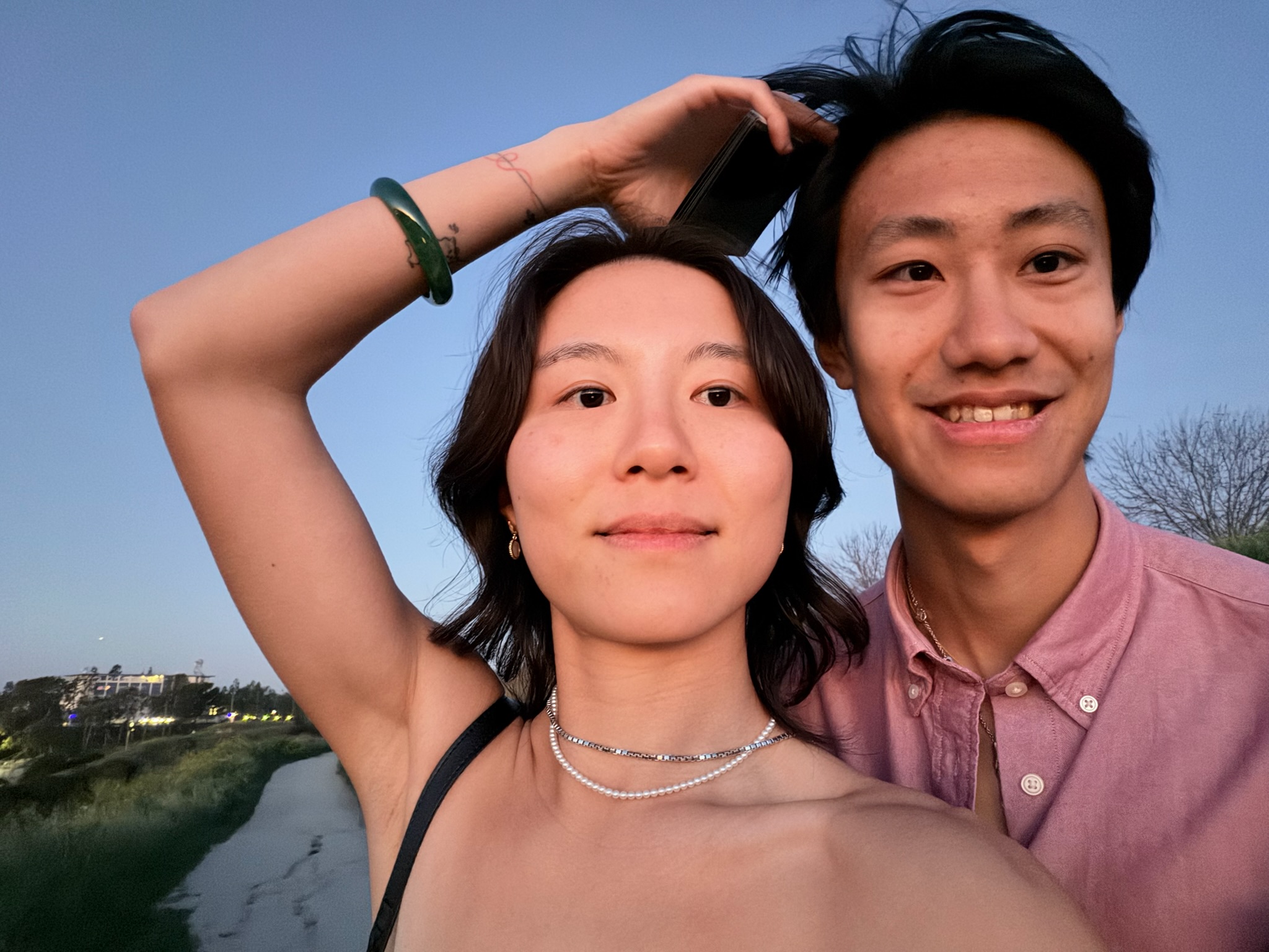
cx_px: 634
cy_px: 476
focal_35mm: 20
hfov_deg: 81.7
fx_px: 733
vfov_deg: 66.0
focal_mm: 2.71
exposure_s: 1/15
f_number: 1.9
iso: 1000
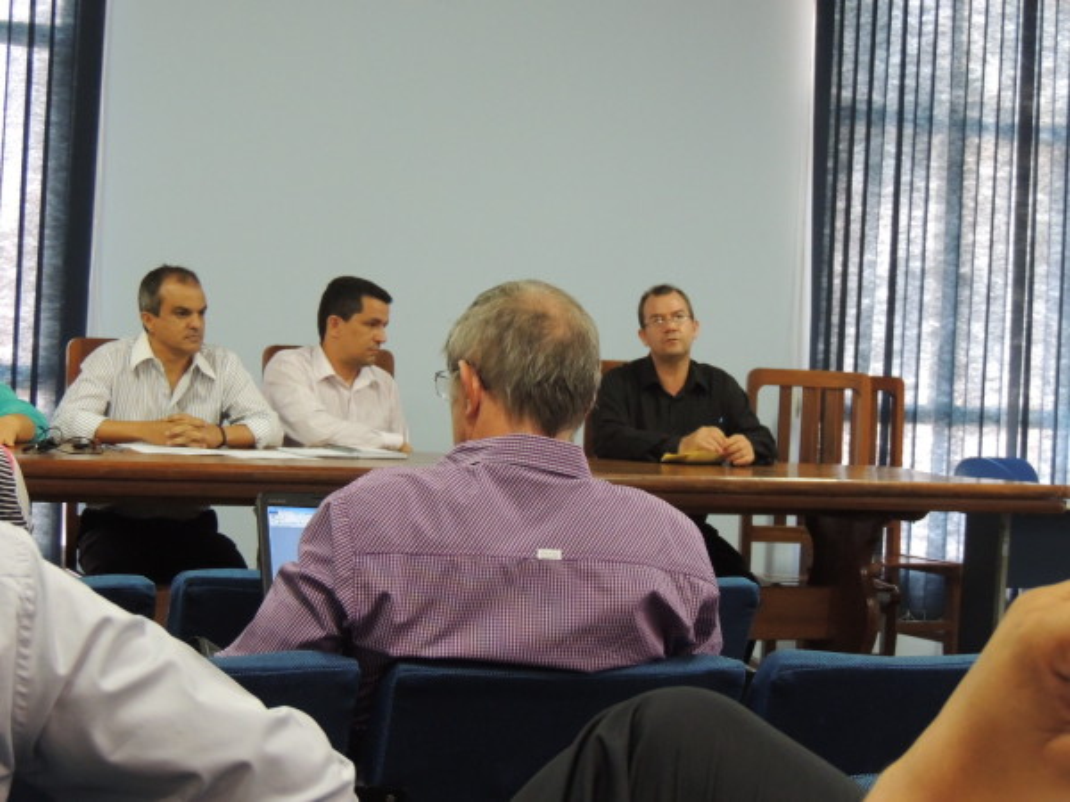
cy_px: 401
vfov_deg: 19.6
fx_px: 2318
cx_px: 535
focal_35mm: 75
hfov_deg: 26.0
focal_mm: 13.3
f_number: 3.9
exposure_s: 1/15
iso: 800
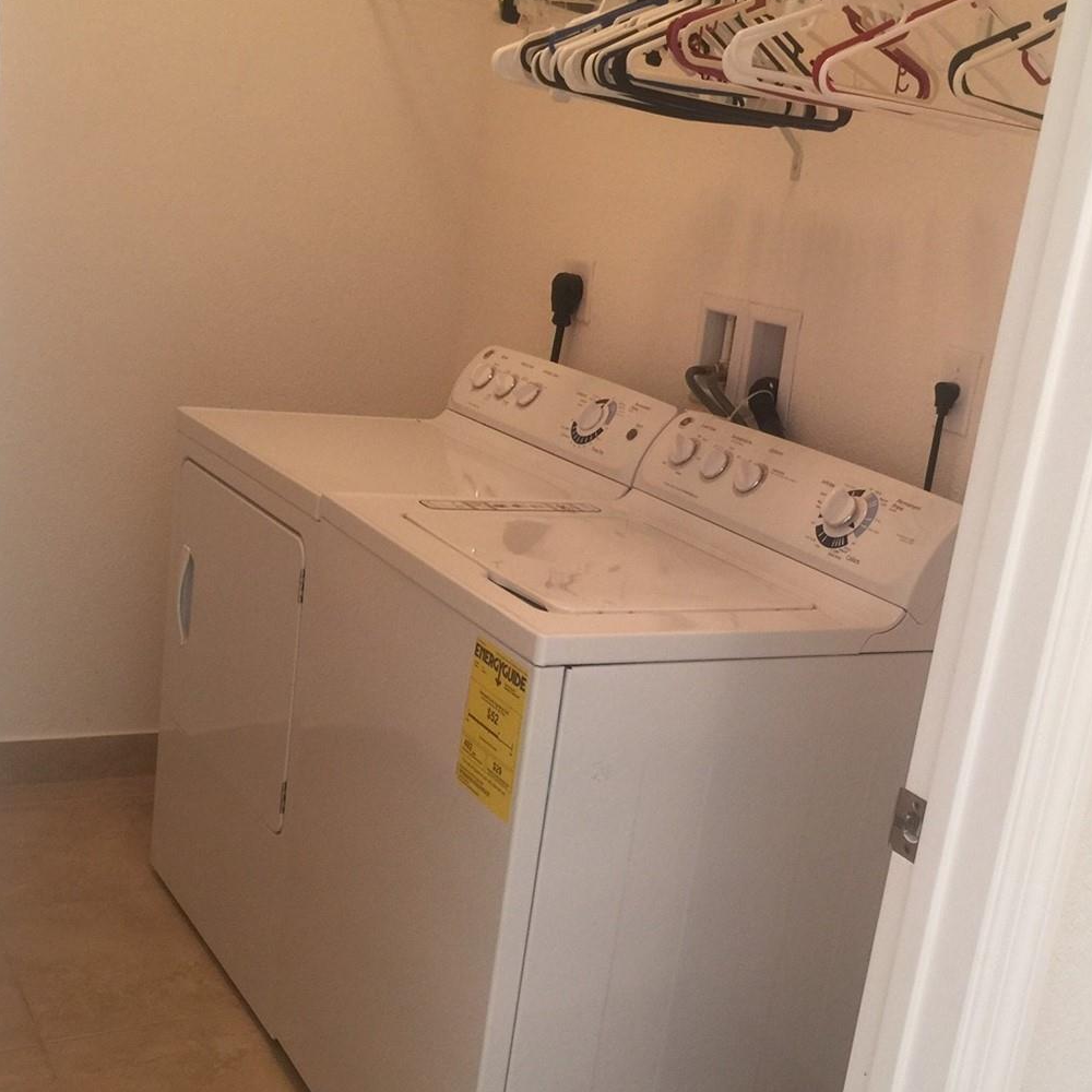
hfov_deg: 40.7
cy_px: 648
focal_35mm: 41
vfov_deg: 40.8
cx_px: 661
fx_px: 1463
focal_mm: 4.15
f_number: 2.2
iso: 50
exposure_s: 1/30
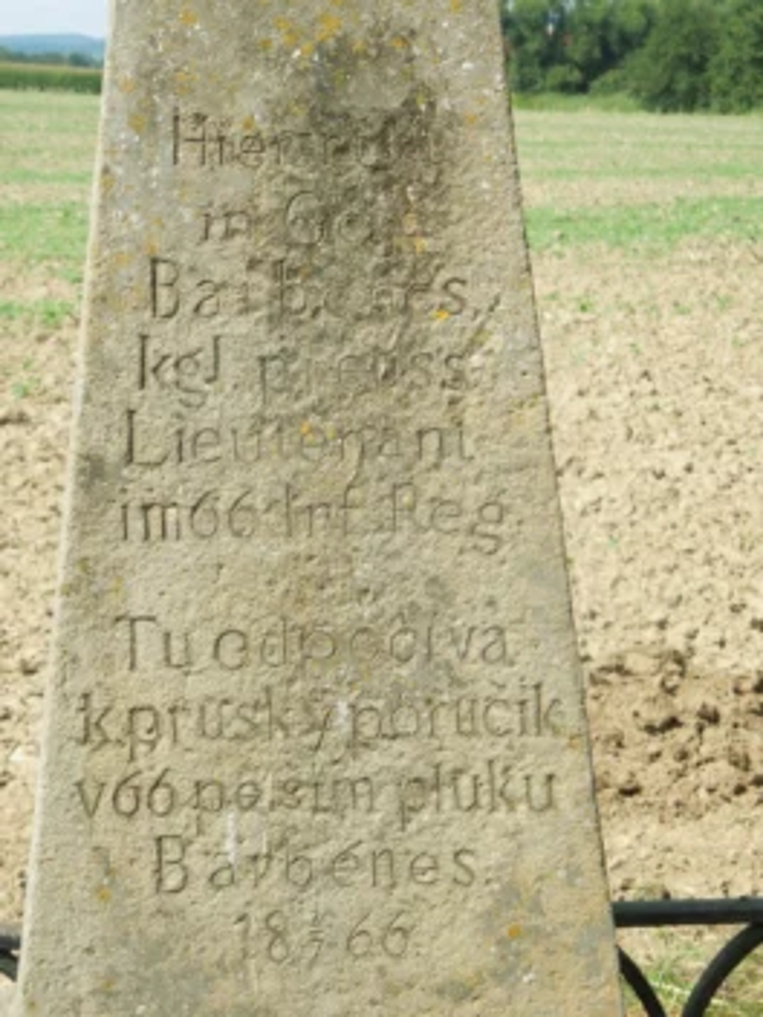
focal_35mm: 106
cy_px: 508
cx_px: 382
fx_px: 3115
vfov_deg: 18.5
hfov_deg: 14.0
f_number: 9.4
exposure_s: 1/320
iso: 400
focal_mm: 19.1
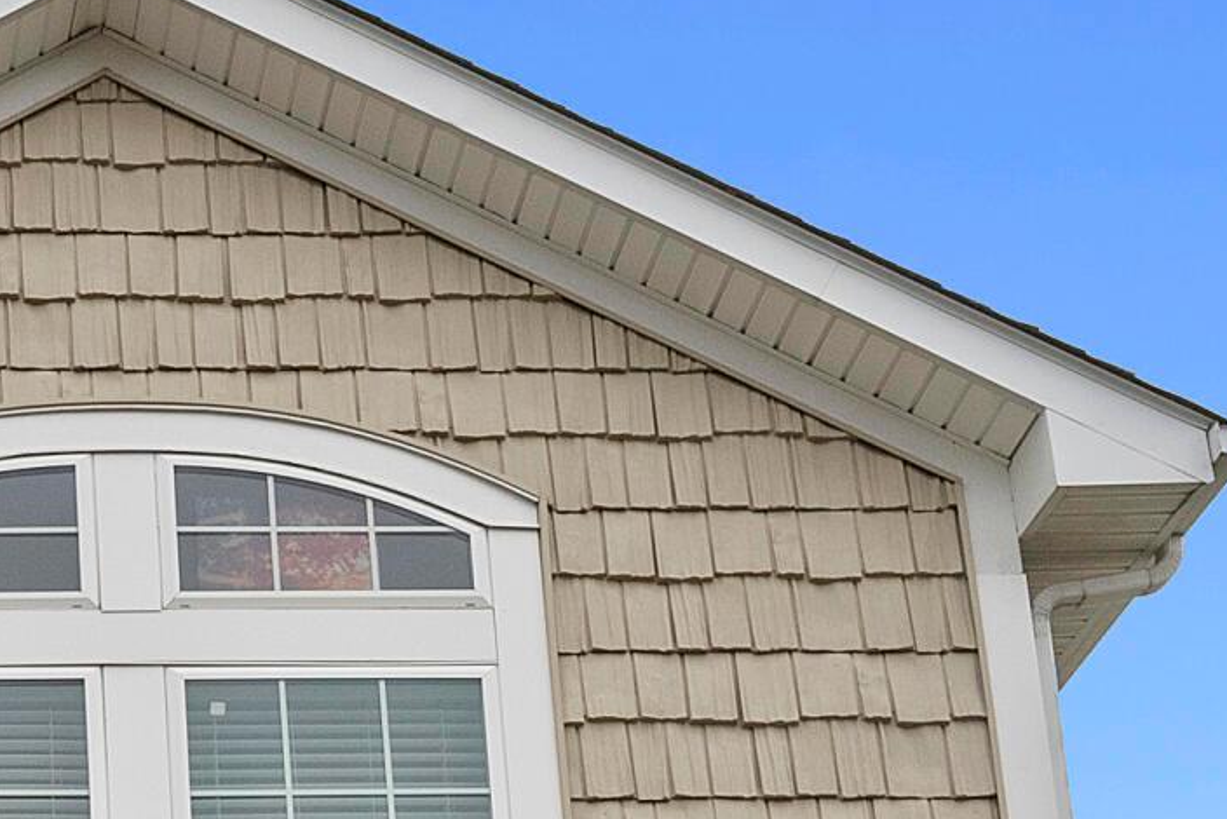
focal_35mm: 98
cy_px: 1299
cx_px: -209
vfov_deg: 13.1
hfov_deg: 19.7
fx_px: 3341
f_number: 9
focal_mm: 23
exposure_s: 1/500
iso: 640
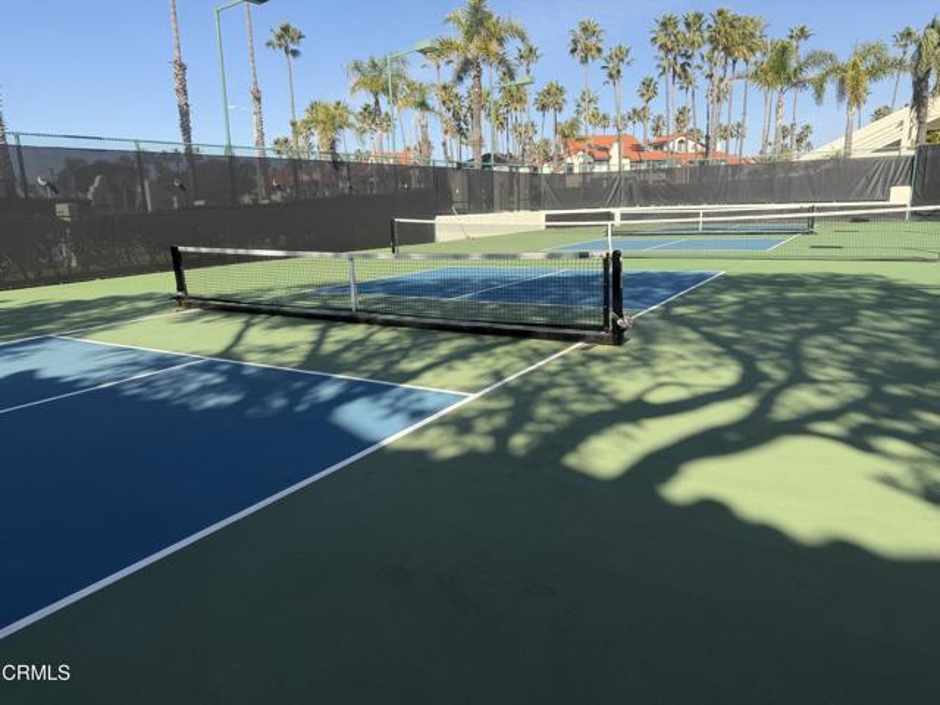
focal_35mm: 24
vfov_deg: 56.8
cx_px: 470
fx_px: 652
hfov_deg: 71.6
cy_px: 352
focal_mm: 6.76
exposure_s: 1/3021
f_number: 1.78
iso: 80
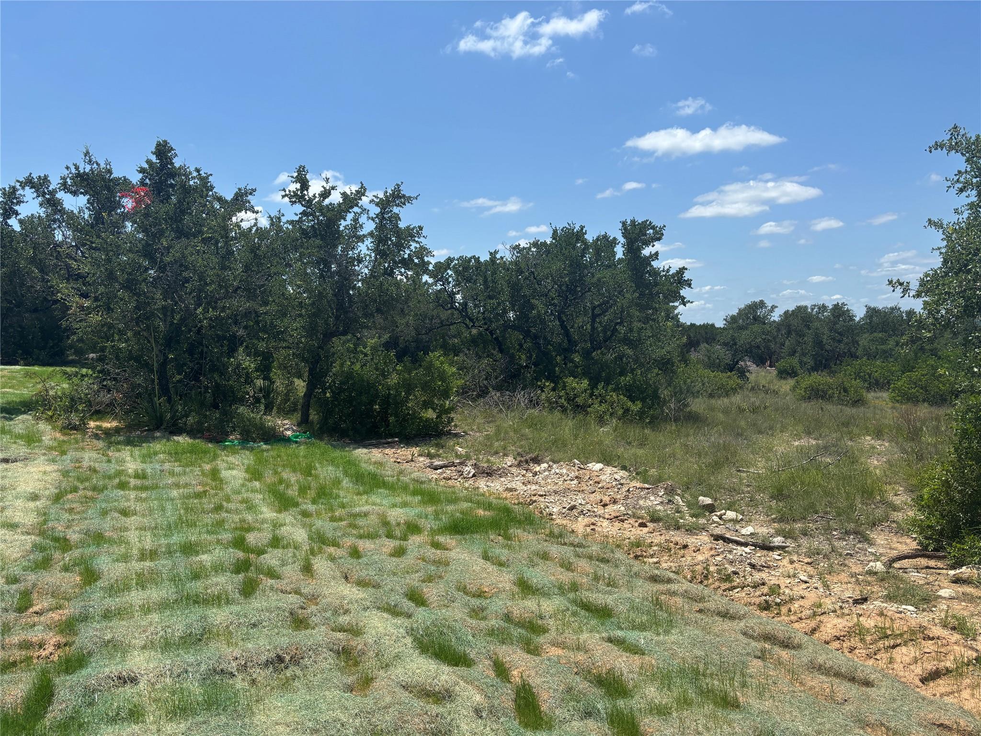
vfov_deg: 53.1
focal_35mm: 26
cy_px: 368
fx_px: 737
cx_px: 490
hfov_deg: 67.3
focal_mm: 5.96
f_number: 1.6
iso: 50
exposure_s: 1/3937
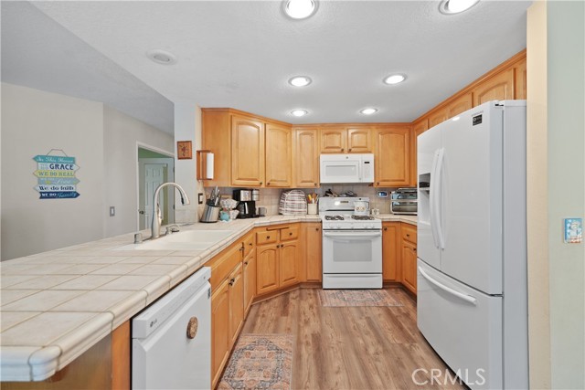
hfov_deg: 96.7
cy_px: 195
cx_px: 292
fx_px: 260
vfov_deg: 73.8
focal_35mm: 16
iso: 640
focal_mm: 16
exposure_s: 1/15
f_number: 4
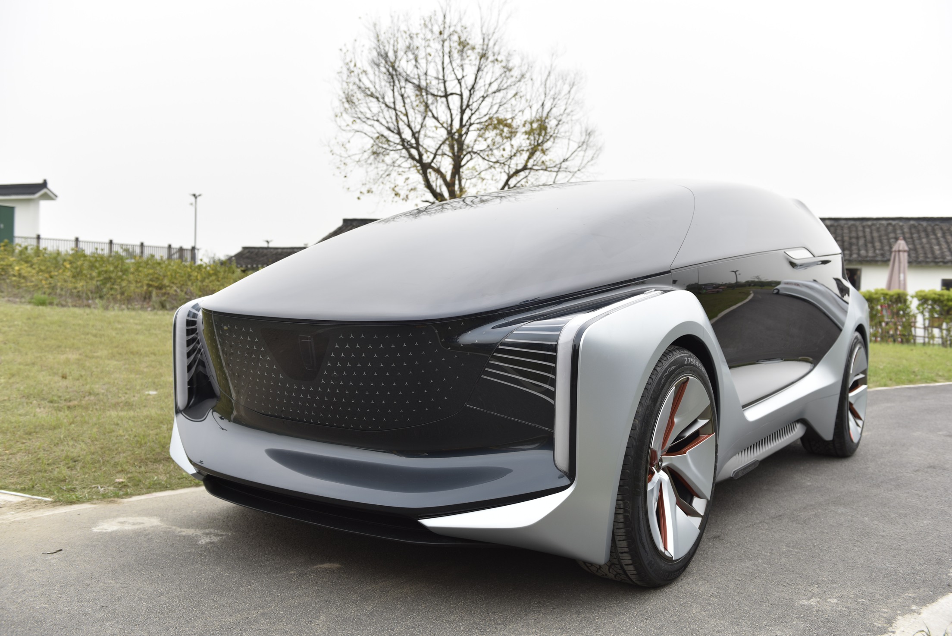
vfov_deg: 41.2
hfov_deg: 58.7
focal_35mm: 32
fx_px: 847
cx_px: 476
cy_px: 318
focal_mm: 32
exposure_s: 1/400
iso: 125
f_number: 4.5
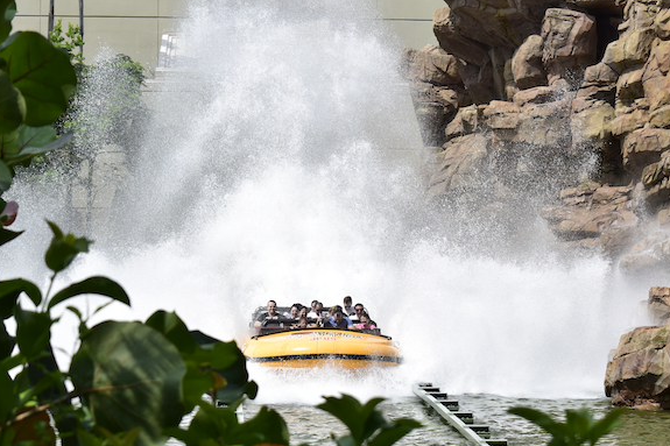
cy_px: 281
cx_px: 301
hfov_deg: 19.0
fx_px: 2003
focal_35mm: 108
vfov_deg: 12.7
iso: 100
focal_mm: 55
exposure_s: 1/320
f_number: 8
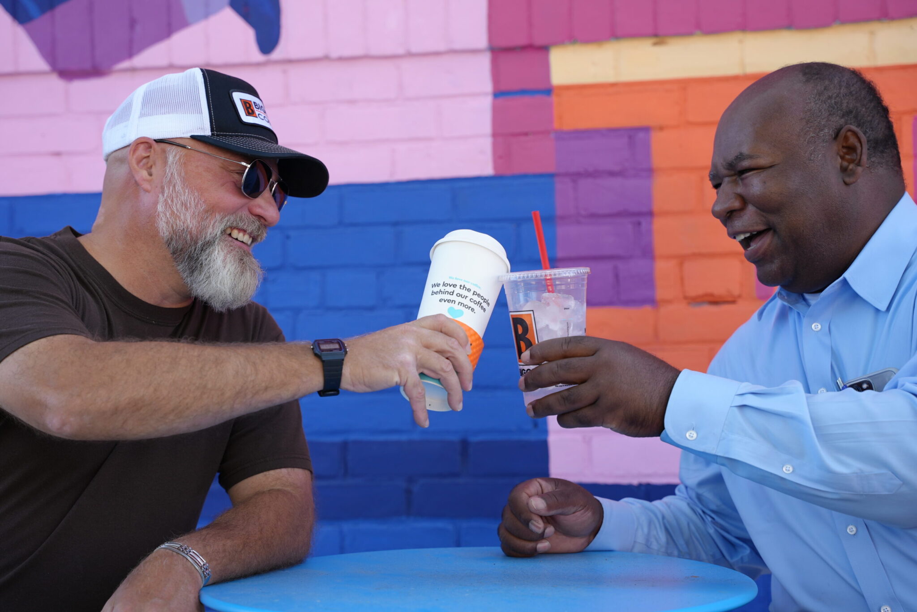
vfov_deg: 22.5
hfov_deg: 33.2
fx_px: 1539
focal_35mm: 60
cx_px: 458
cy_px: 306
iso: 200
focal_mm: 60.4
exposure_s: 1/160
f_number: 4
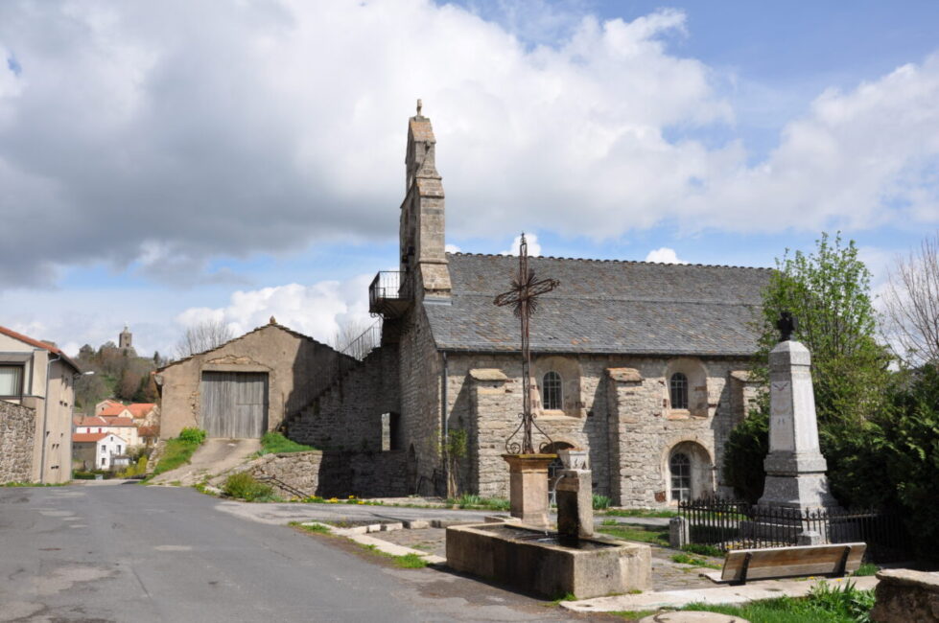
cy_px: 312
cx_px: 470
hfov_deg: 57.3
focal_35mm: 33
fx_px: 860
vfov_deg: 39.9
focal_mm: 22
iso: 200
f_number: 14
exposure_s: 1/200
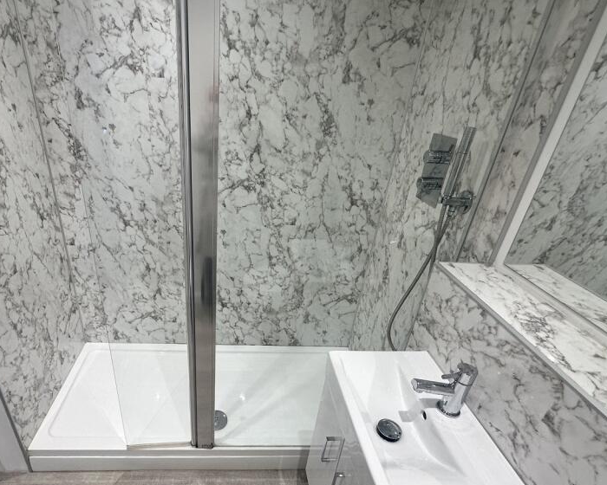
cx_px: 241
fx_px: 359
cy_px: 276
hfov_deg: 79.4
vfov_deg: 67.8
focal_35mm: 20
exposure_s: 1/100
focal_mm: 2.22
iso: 125
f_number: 2.2
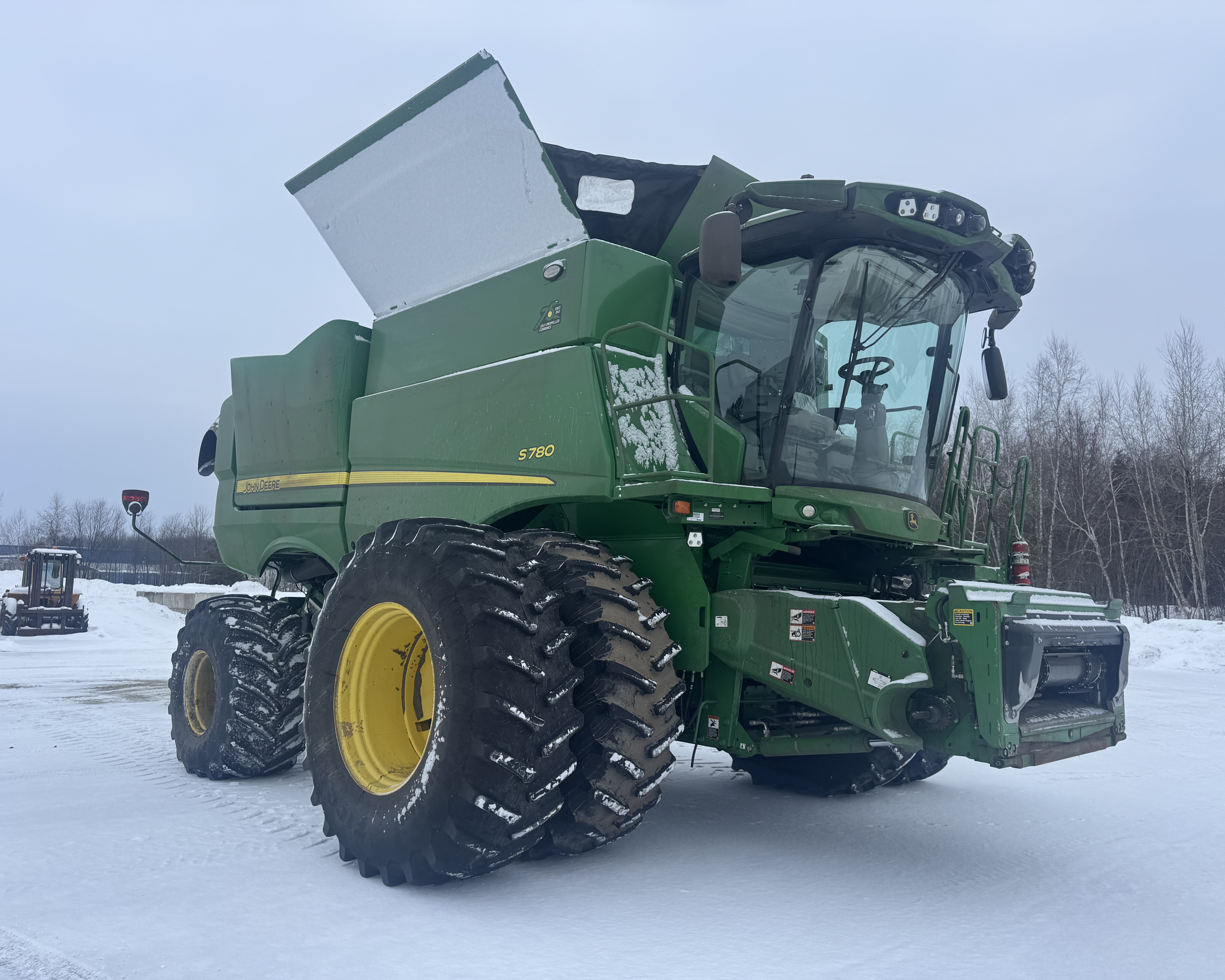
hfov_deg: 68.1
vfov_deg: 56.8
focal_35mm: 25
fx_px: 906
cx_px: 595
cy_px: 490
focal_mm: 6.76
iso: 80
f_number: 1.78
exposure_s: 1/567
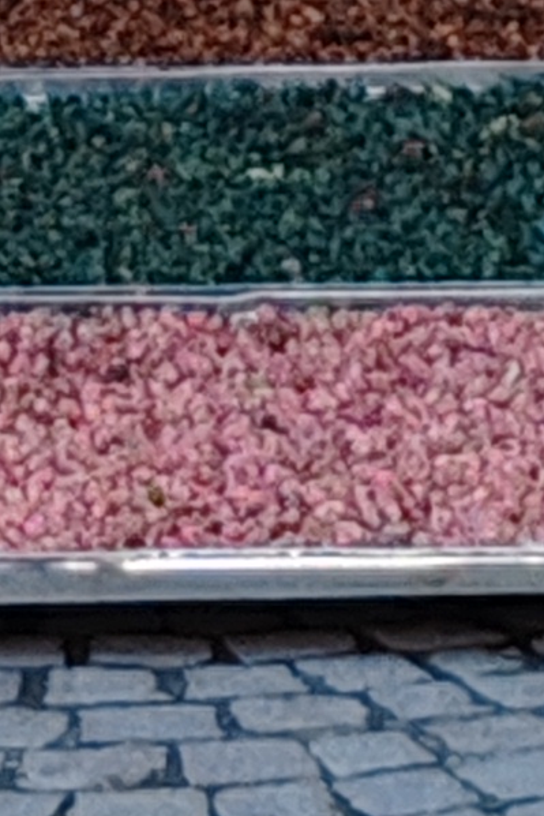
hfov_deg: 4.3
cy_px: -1899
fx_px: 7203
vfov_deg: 5.9
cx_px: 649
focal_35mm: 318
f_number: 1.9
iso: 100
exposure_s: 1/100
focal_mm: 6.12
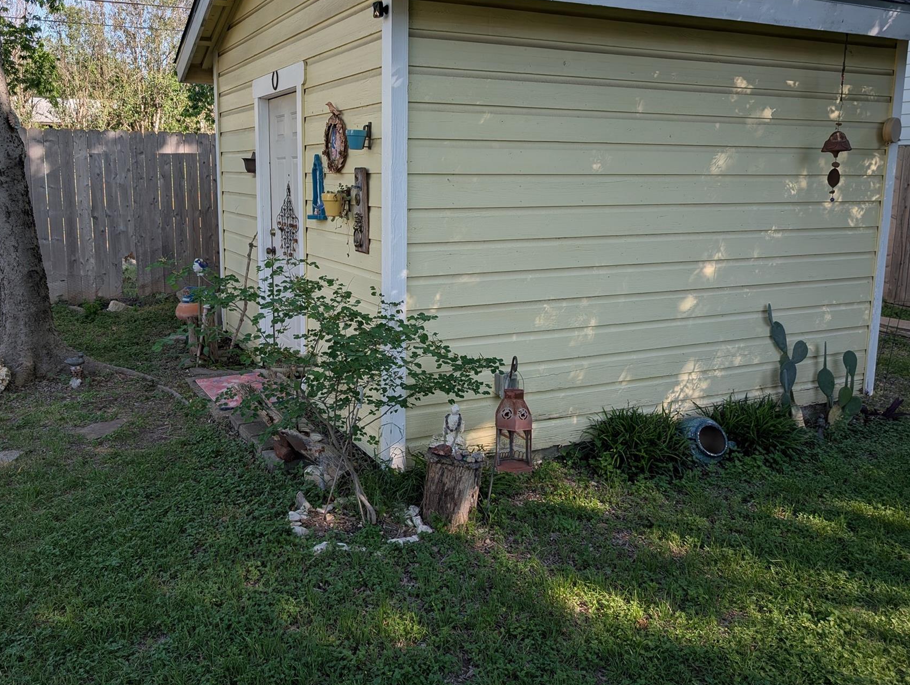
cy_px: 304
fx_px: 763
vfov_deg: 48.2
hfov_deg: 61.2
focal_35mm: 29
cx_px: 375
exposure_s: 1/363
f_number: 1.68
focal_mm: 6.9
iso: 19
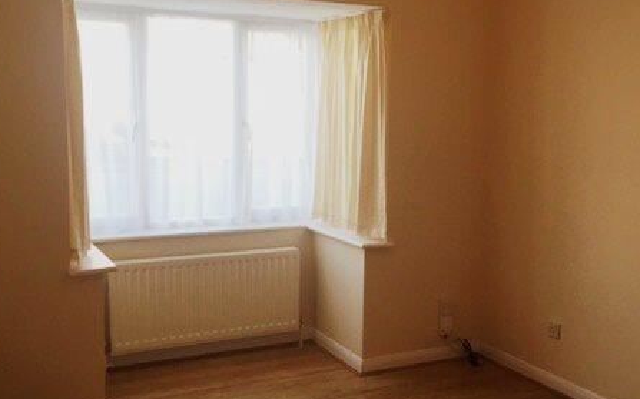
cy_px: 225
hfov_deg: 45.1
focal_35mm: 44
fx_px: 767
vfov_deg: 29.2
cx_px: 368
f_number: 2.2
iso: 32
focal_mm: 4.15
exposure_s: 1/50
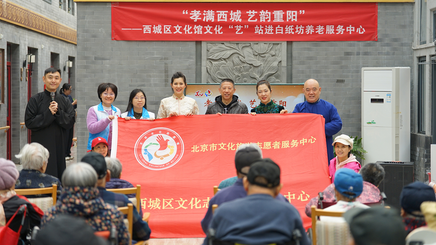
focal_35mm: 82
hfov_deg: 25.9
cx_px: 218
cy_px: 111
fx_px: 948
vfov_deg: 14.7
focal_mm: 78
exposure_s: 1/320
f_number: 2.8
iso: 400
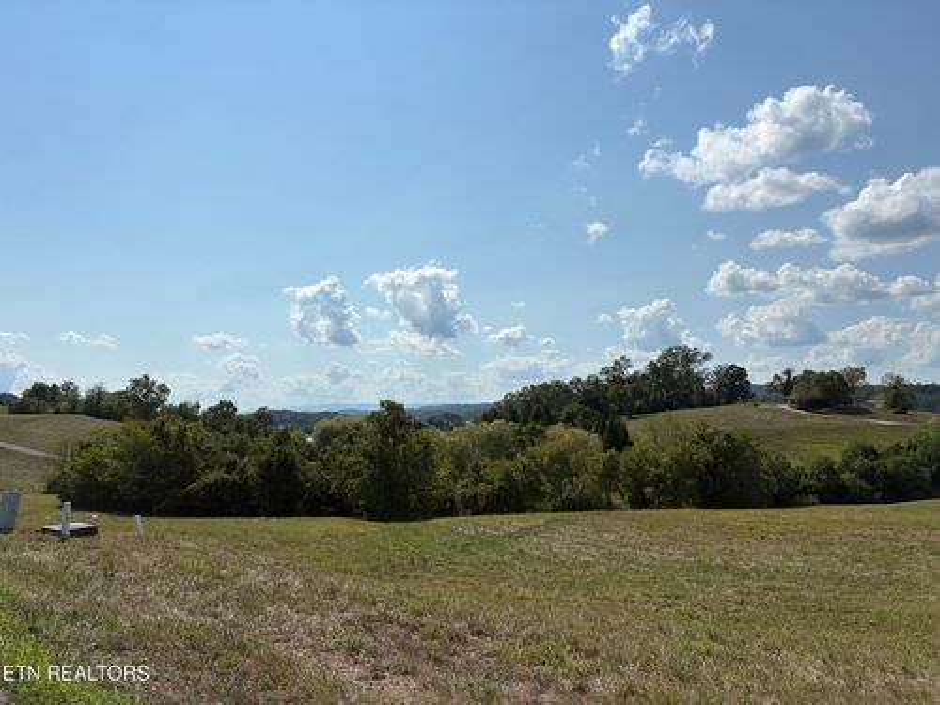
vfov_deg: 53.1
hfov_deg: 67.3
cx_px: 470
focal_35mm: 26
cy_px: 352
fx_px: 706
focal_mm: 5.96
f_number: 1.6
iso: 50
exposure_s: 1/11905
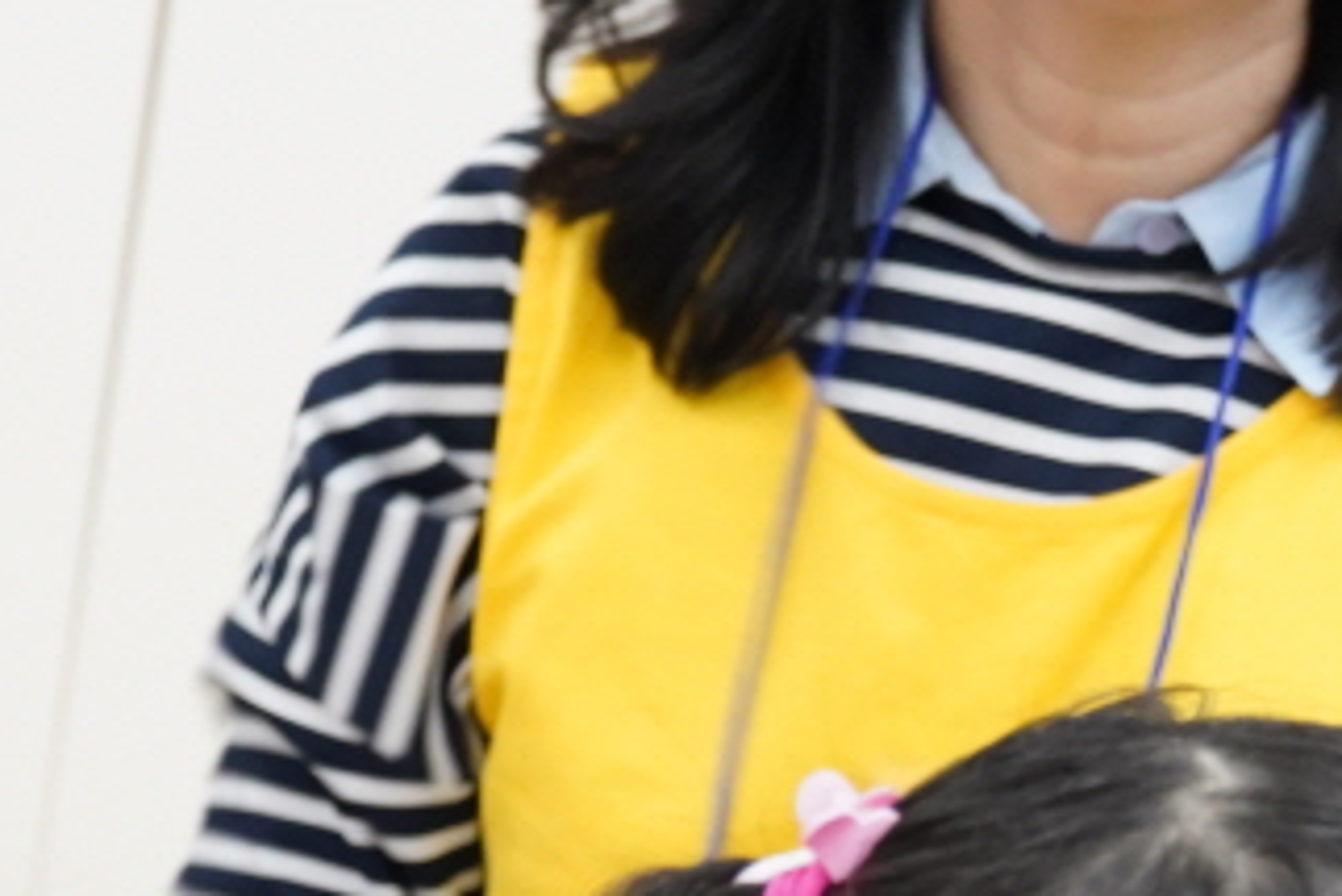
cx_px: 1329
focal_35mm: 242
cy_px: 1061
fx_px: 9025
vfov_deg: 5.7
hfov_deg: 8.5
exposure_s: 1/40
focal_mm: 60
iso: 2500
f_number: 7.1
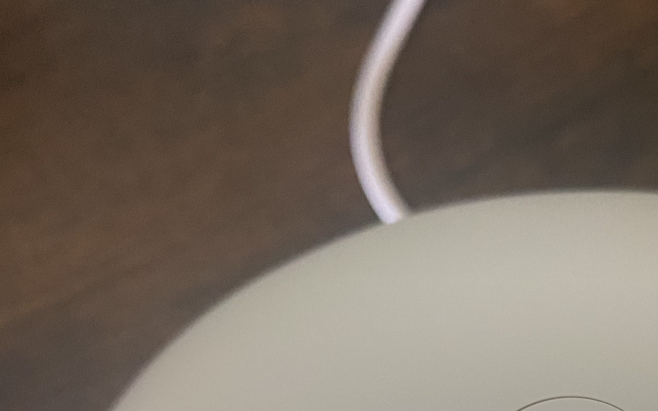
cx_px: 615
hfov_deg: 32.5
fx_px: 1058
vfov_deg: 20.0
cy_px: 548
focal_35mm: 59
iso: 250
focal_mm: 4.25
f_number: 1.8
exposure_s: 1/50
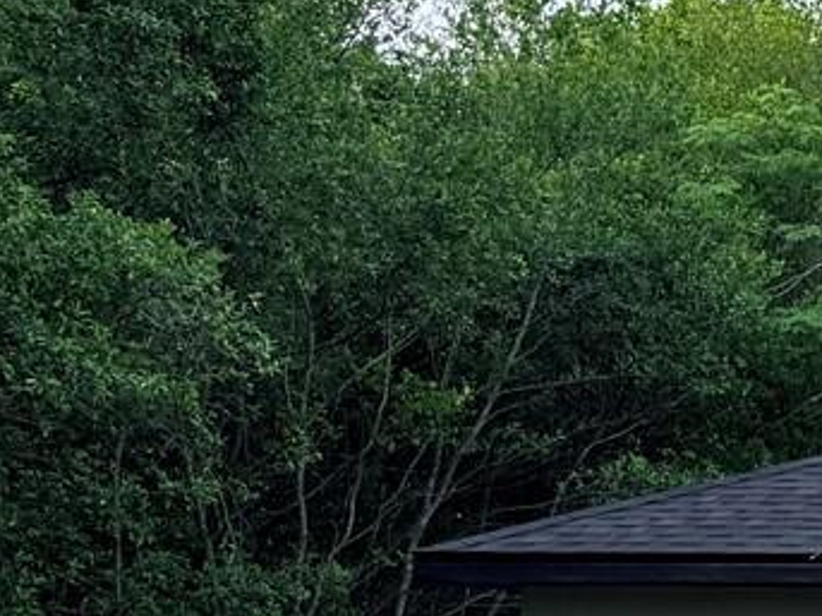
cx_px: 1857
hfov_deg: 13.7
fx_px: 2659
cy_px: 928
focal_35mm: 112
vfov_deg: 12.5
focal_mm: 6.76
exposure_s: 1/813
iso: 80
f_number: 1.78
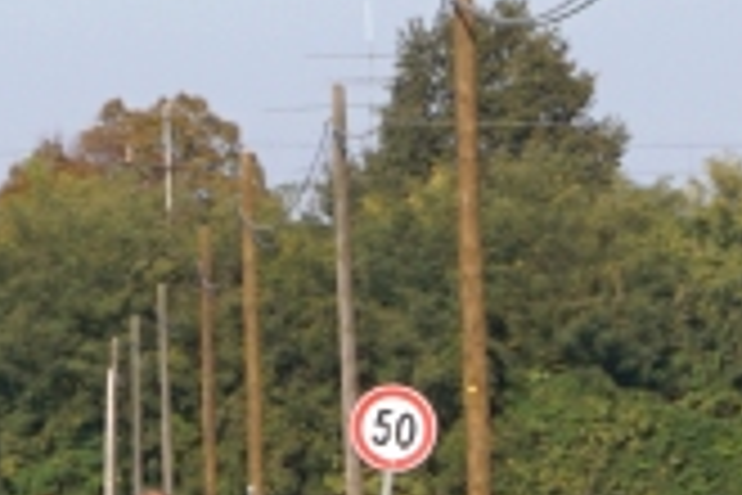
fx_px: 13229
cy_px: 785
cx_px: -333
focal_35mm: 642
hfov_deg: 3.2
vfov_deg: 2.1
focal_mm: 55
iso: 100
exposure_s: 1/250
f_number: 9
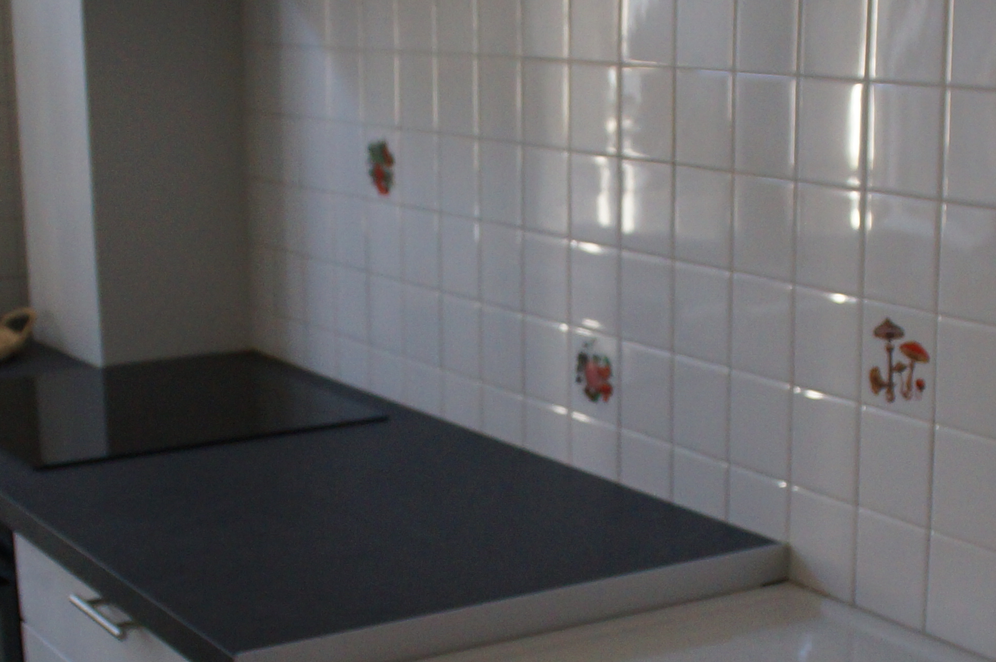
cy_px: 486
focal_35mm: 69
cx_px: 514
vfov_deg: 19.6
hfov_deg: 29.3
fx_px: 1907
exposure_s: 1/60
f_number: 4
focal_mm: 18
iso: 1000
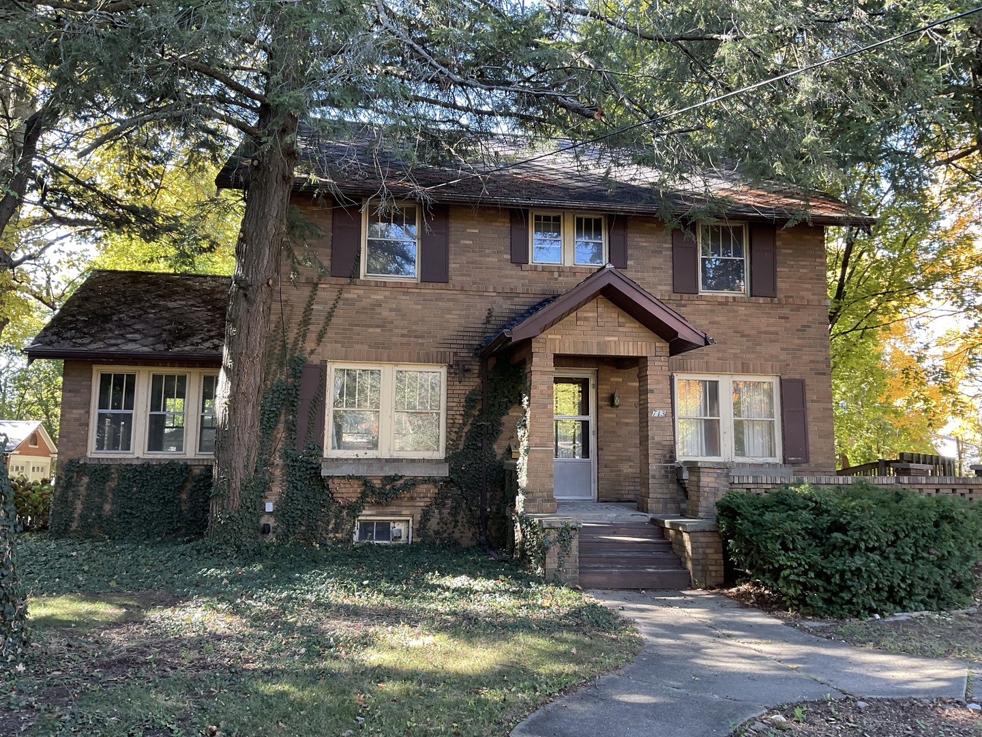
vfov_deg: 48.2
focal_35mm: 29
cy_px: 368
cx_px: 491
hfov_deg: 61.7
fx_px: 823
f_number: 1.8
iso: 64
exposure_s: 1/100
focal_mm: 3
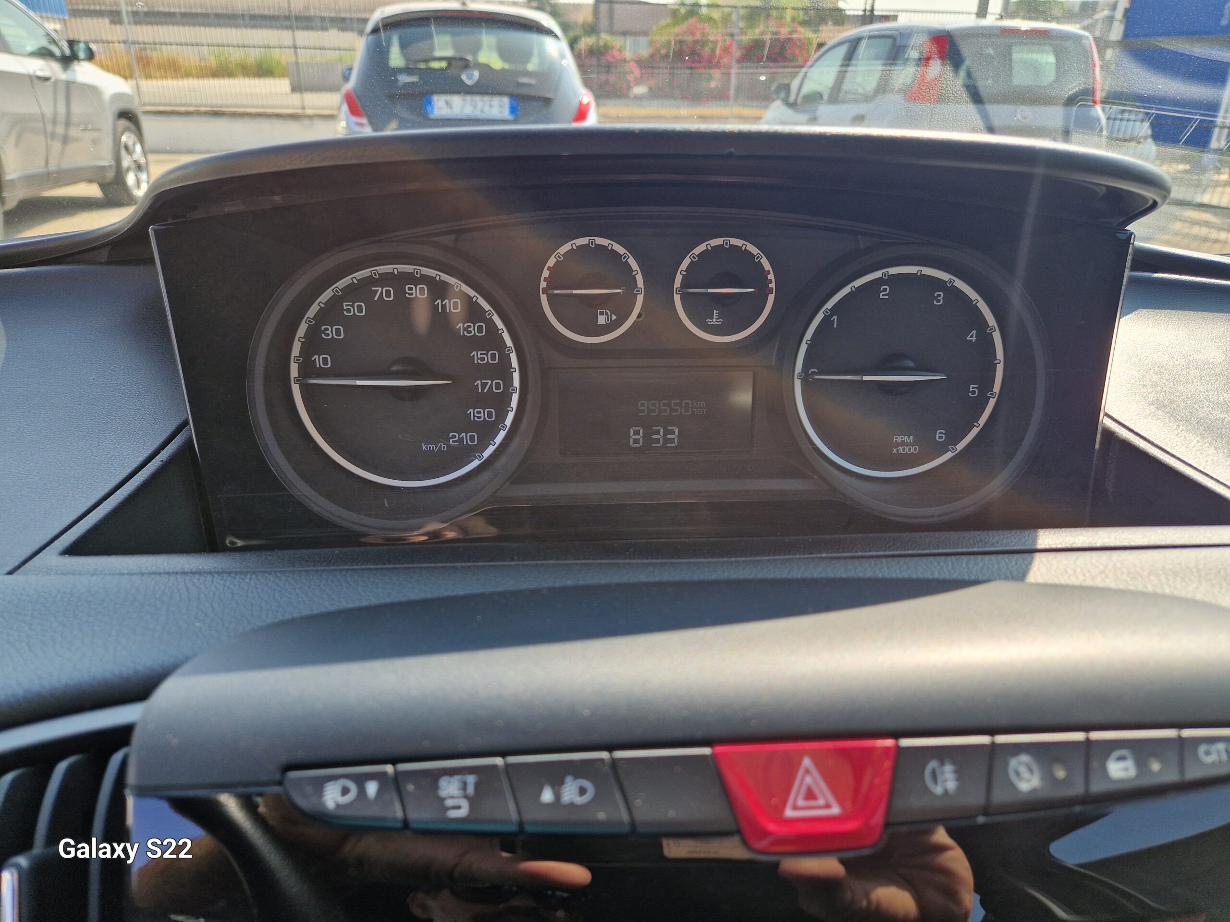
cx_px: 615
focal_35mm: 23
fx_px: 817
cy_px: 461
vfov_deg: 58.9
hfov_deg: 73.9
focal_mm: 5.4
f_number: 1.8
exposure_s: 1/363
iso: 50
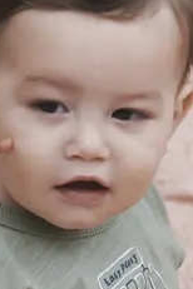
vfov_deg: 3.2
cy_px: 178
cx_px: 63
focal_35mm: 649
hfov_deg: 2.1
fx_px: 5219
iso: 250
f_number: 5.6
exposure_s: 1/200
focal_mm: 195
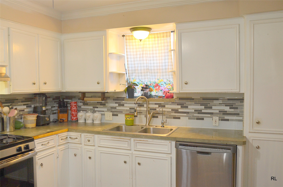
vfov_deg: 43.4
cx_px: 142
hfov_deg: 62.0
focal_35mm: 30
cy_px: 94
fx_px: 235
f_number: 5
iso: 280
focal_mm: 20
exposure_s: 1/60
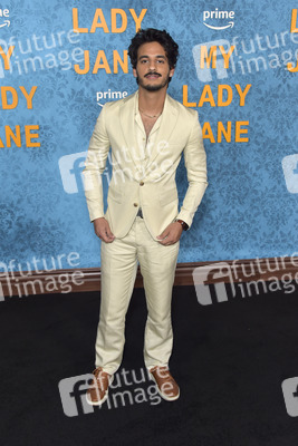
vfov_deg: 48.4
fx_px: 496
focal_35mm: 40
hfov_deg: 33.4
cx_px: 149
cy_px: 223
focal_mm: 40
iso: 640
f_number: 6.3
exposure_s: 1/200
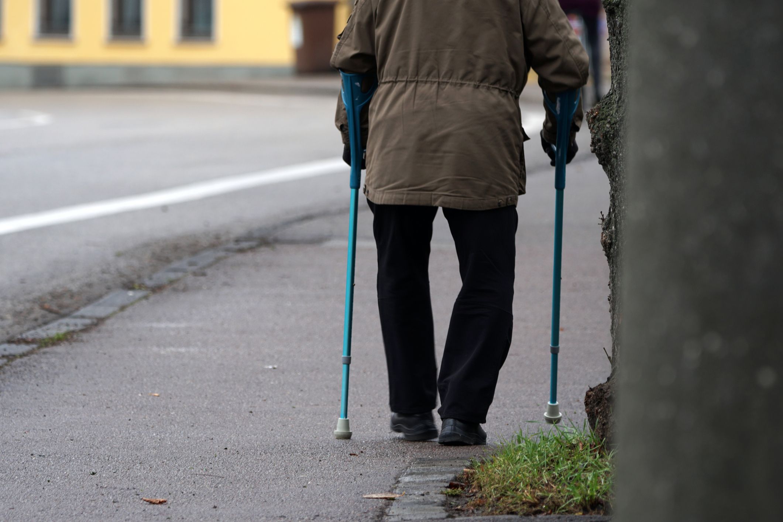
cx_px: 392
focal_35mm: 357
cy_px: 261
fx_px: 7764
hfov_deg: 5.8
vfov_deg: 3.9
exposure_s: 1/50
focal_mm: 238
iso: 160
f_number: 5.6
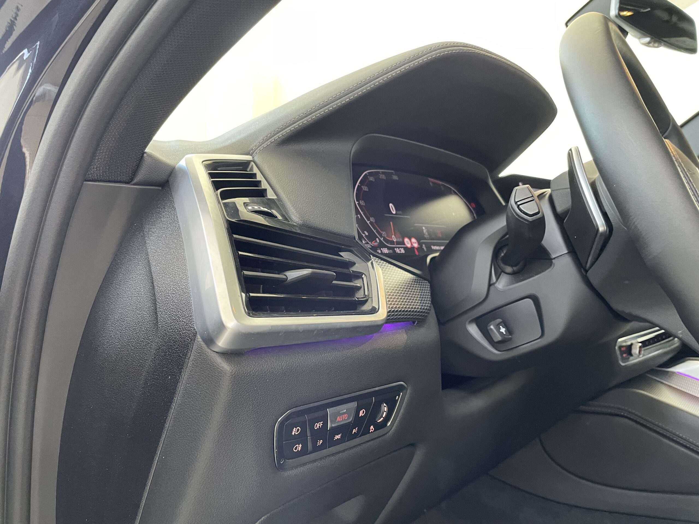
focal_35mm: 26
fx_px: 525
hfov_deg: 67.3
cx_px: 350
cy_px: 262
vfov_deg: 53.1
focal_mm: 4.2
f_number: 1.6
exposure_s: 1/49
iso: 320
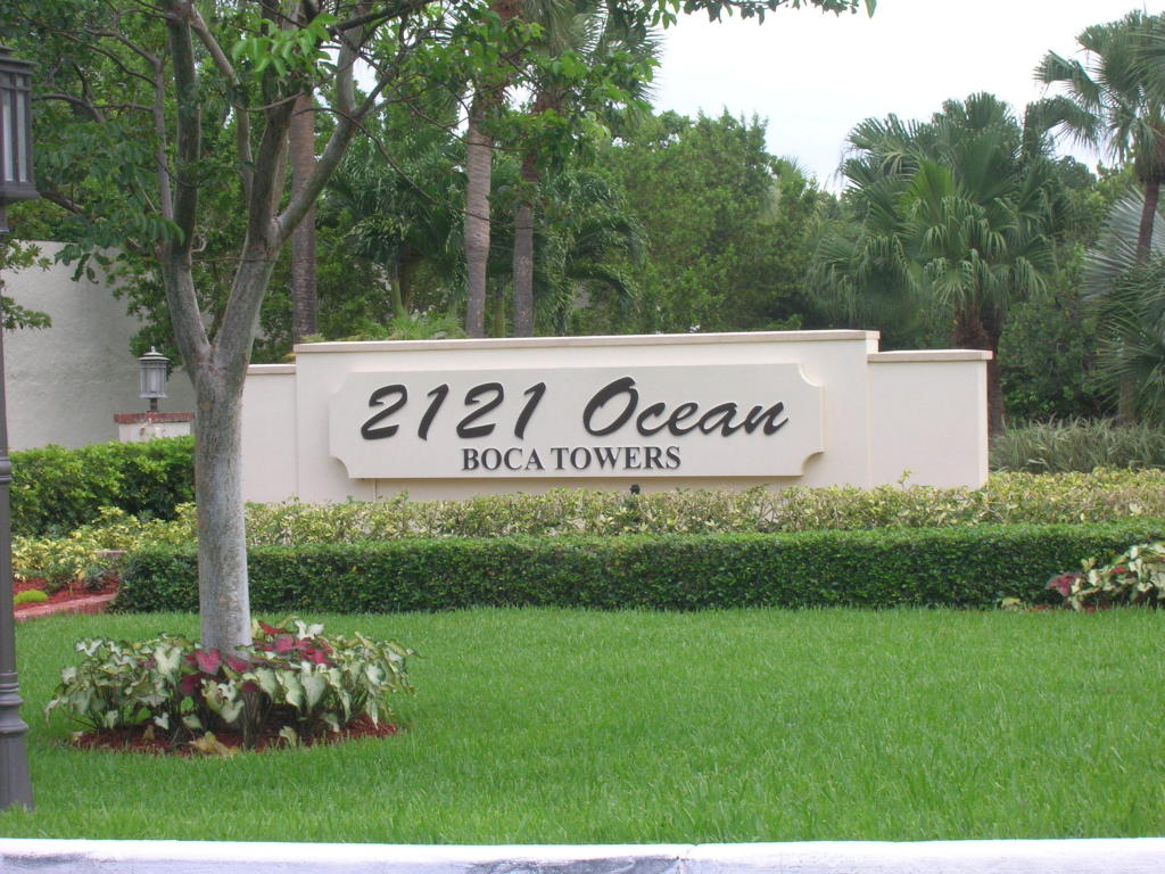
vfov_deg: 18.9
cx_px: 582
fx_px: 2625
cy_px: 437
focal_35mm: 78
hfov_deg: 25.0
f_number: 6.9
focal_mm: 13
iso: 50
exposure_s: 1/56.5
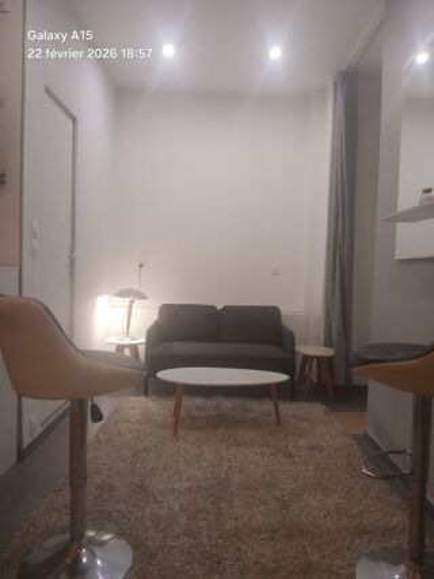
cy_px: 290
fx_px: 435
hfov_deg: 53.0
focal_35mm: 26
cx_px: 217
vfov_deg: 67.3
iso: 250
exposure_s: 1/33.3
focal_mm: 3.98
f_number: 1.8
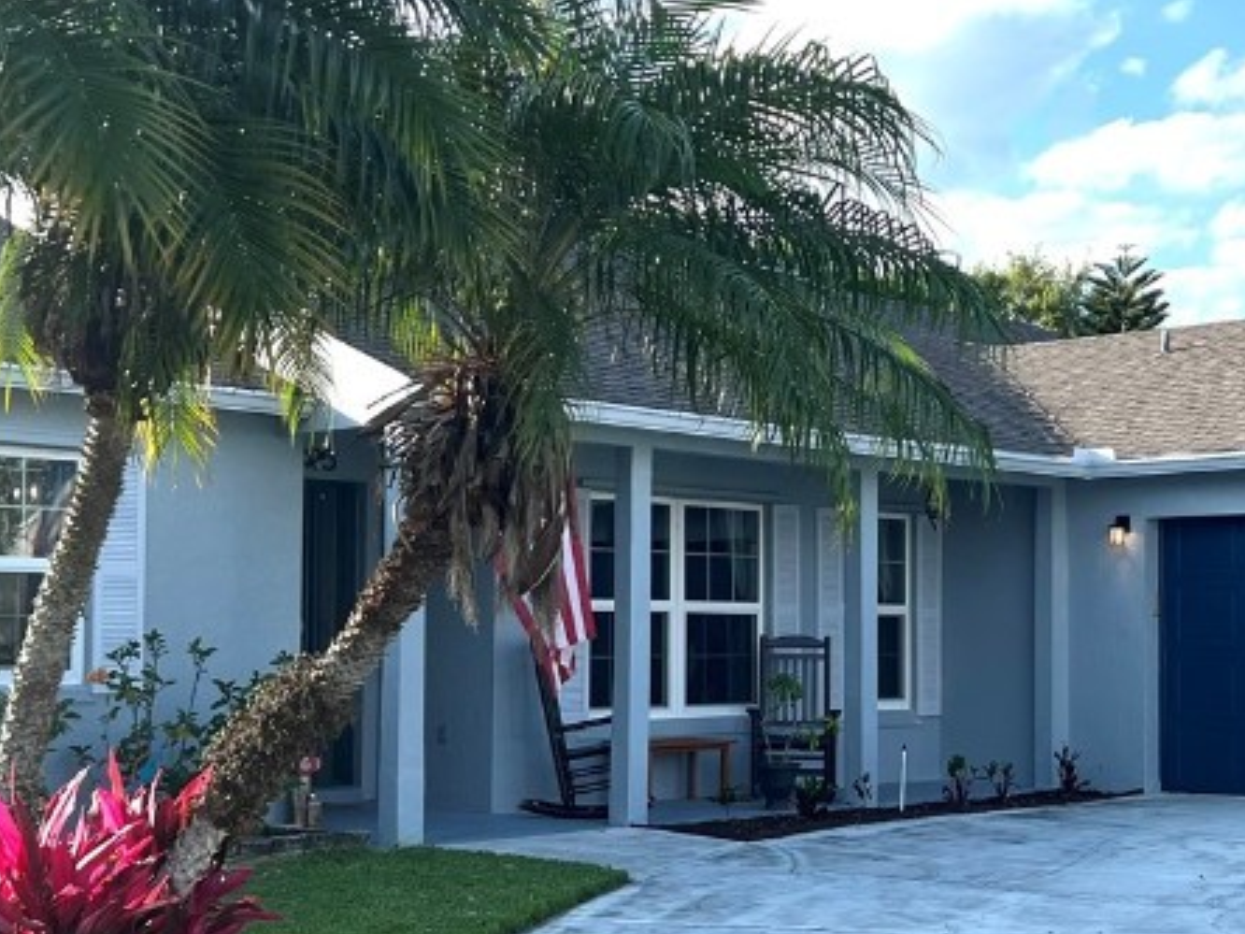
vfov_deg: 24.4
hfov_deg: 32.1
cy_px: 533
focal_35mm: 60
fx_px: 2158
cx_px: 757
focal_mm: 5.7
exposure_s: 1/2299
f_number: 1.5
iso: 50
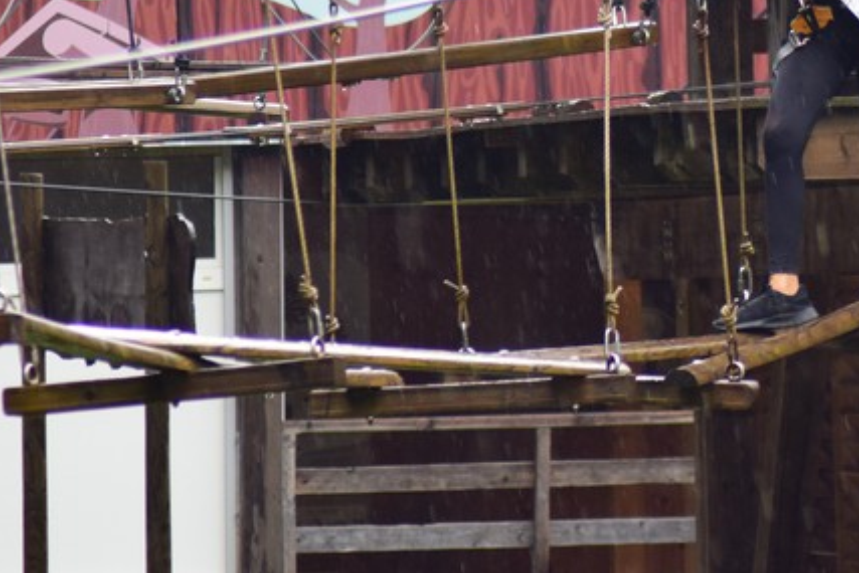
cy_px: -106
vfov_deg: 2.8
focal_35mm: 485
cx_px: 883
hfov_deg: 4.2
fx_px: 11581
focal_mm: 135
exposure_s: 1/200
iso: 500
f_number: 4.2
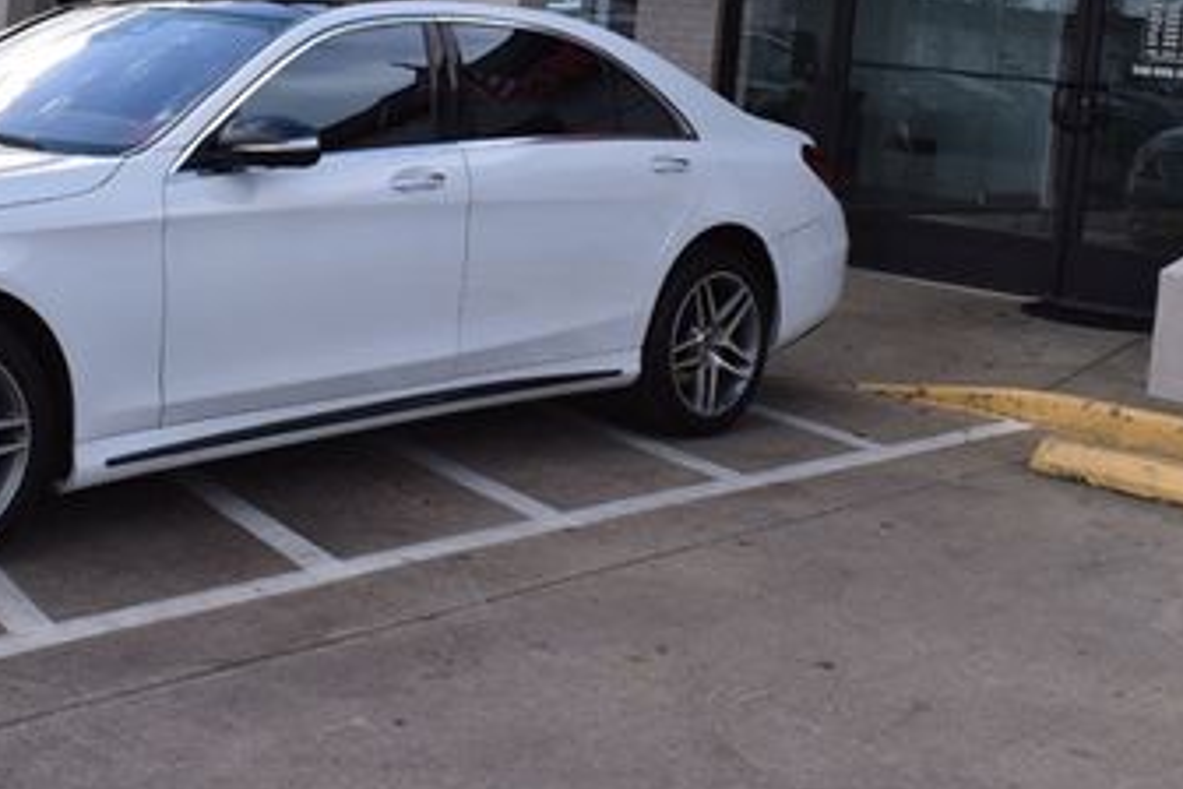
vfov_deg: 22.4
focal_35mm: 60
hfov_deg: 33.3
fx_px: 1970
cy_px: 166
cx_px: 486
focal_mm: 21
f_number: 7.1
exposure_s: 1/400
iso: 200
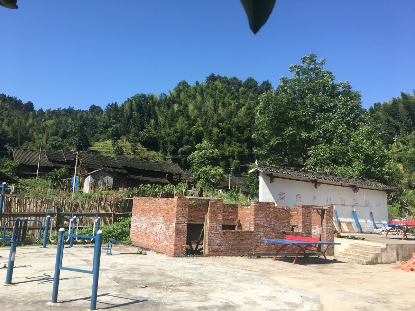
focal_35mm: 29
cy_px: 156
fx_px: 348
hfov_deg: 61.7
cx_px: 208
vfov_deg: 48.2
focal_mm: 4.15
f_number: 2.2
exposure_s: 1/1012
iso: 25
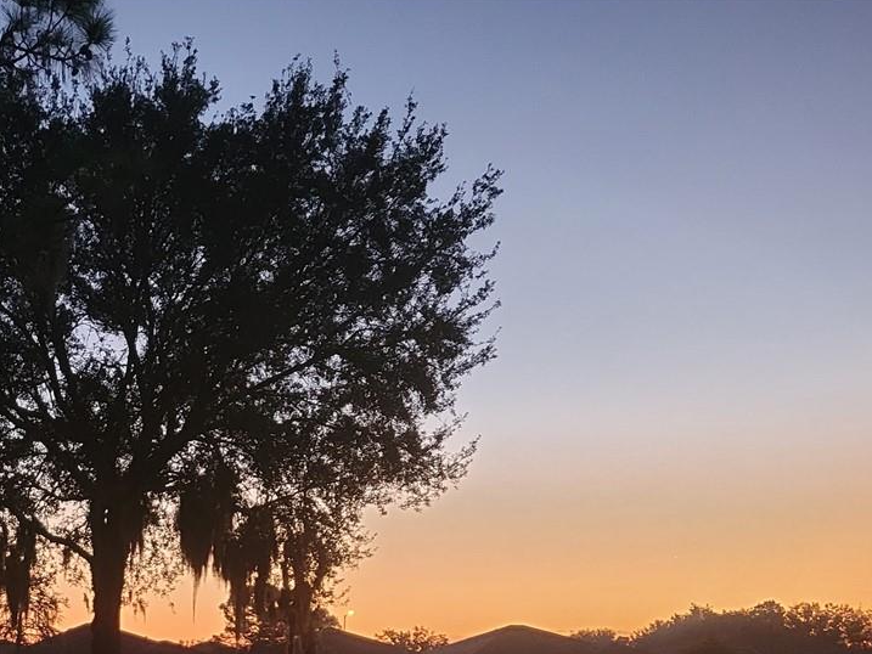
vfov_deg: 23.6
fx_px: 1461
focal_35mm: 58
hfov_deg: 30.8
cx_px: -4
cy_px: 723
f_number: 1.8
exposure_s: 1/30
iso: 640
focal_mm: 5.4
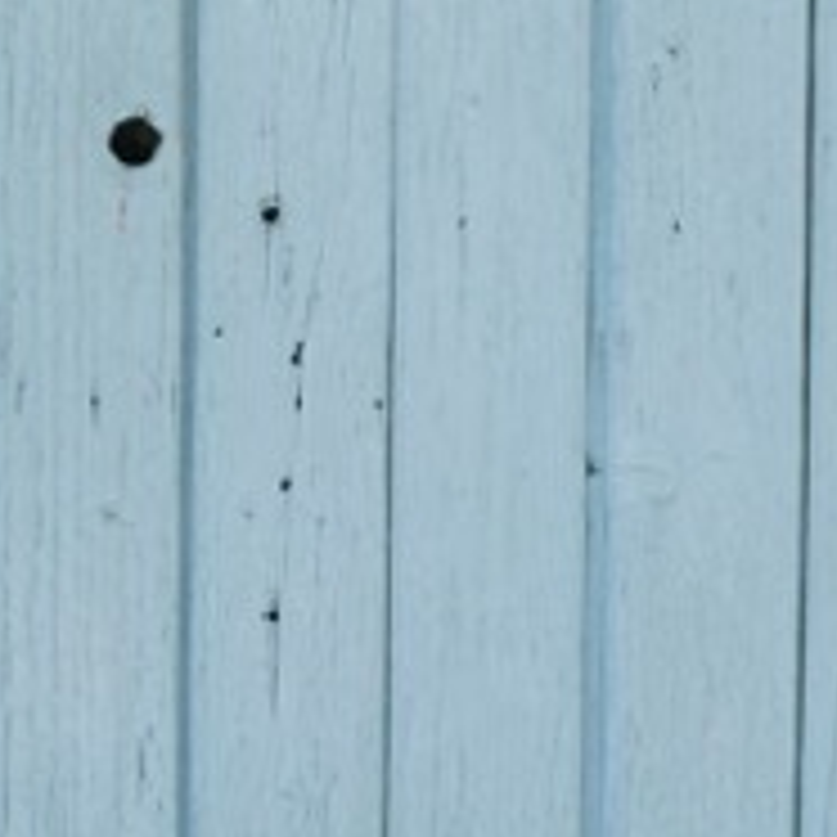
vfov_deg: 7.8
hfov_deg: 7.7
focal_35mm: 219
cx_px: -810
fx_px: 5991
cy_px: 1314
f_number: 3.2
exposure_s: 1/250
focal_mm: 18
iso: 200
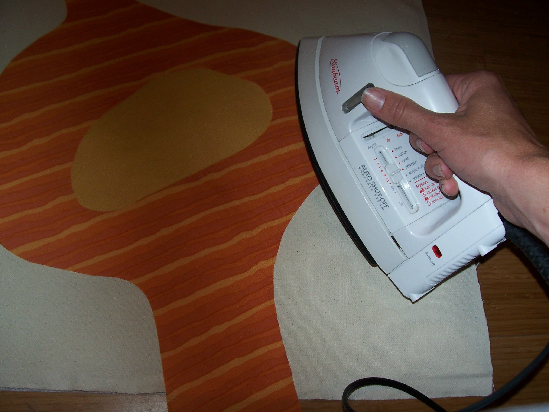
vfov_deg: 41.8
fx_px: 539
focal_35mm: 34
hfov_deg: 54.0
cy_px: 206
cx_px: 274
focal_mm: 5.6
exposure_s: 1/60
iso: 80
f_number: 2.7
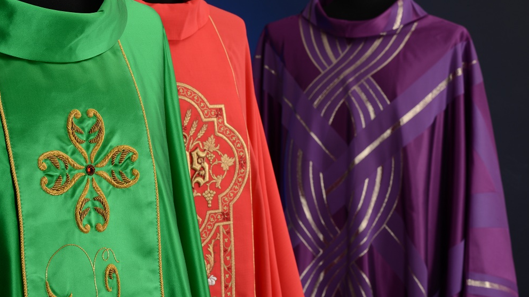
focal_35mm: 111
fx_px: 1557
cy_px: 130
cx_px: 264
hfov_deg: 19.3
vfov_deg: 10.9
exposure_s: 1/125
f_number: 18
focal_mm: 105
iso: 100
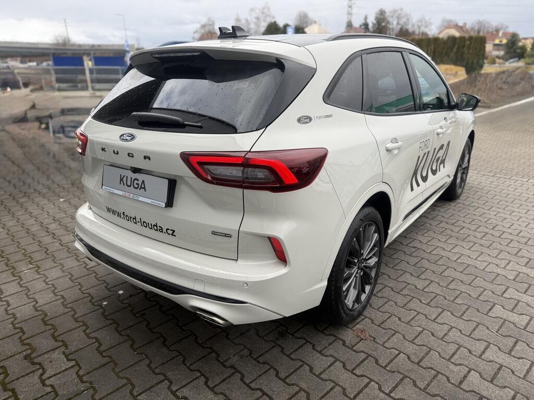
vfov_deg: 56.8
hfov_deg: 71.6
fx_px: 370
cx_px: 267
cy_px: 200
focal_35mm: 24
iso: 80
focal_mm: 6.76
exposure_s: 1/979
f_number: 1.78
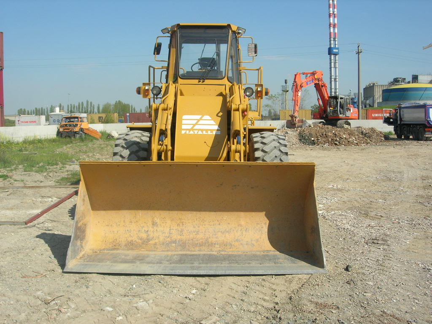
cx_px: 216
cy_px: 162
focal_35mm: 38
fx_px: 474
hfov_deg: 49.0
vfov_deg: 37.7
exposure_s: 1/587
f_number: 4.8
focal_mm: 7.8
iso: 64
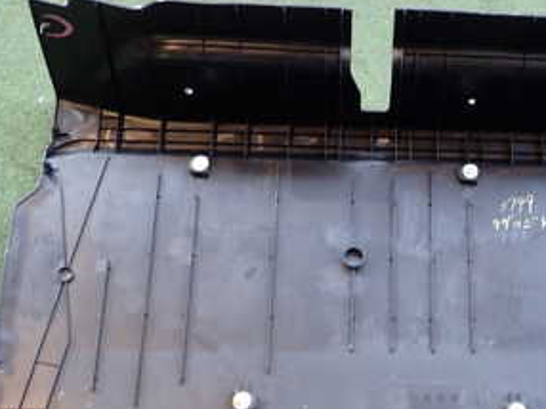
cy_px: 224
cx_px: 454
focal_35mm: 63
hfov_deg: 29.9
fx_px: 993
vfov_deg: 23.2
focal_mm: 5.4
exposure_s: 1/50
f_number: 2.3
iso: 200
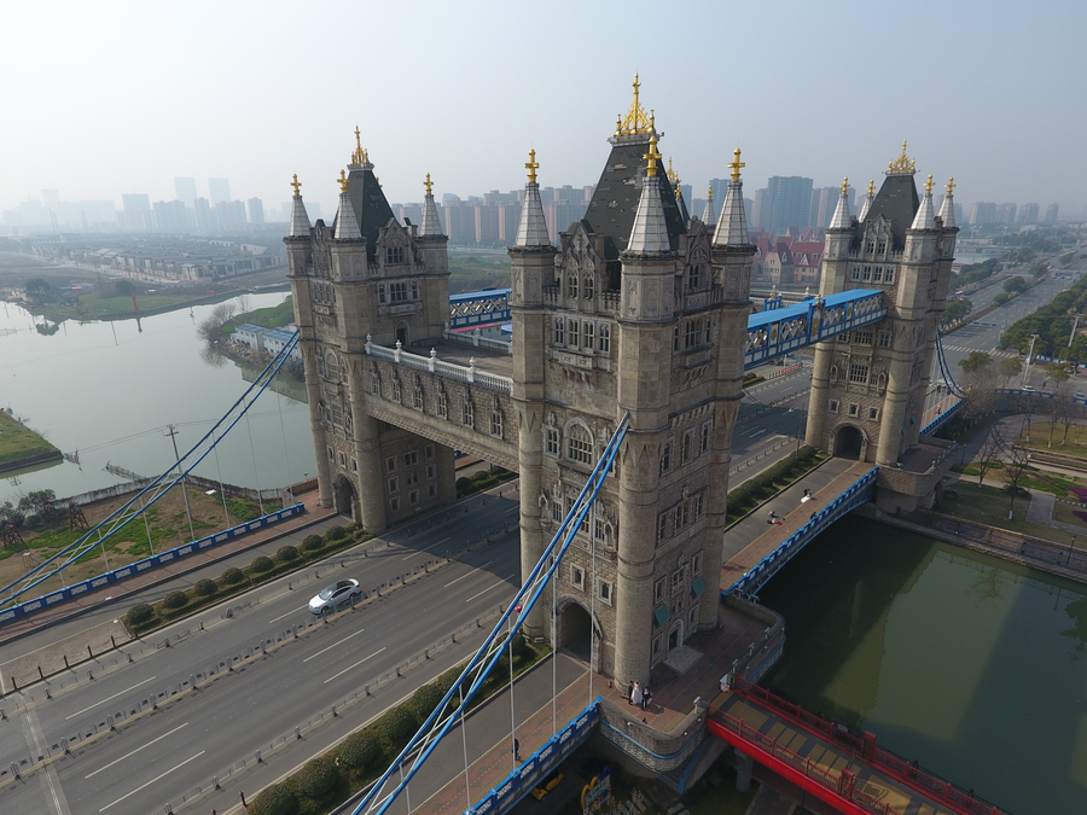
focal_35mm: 20
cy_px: 408
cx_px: 544
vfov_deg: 66.0
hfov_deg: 81.7
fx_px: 628
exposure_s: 1/1192
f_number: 2.8
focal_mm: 3.61
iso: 100
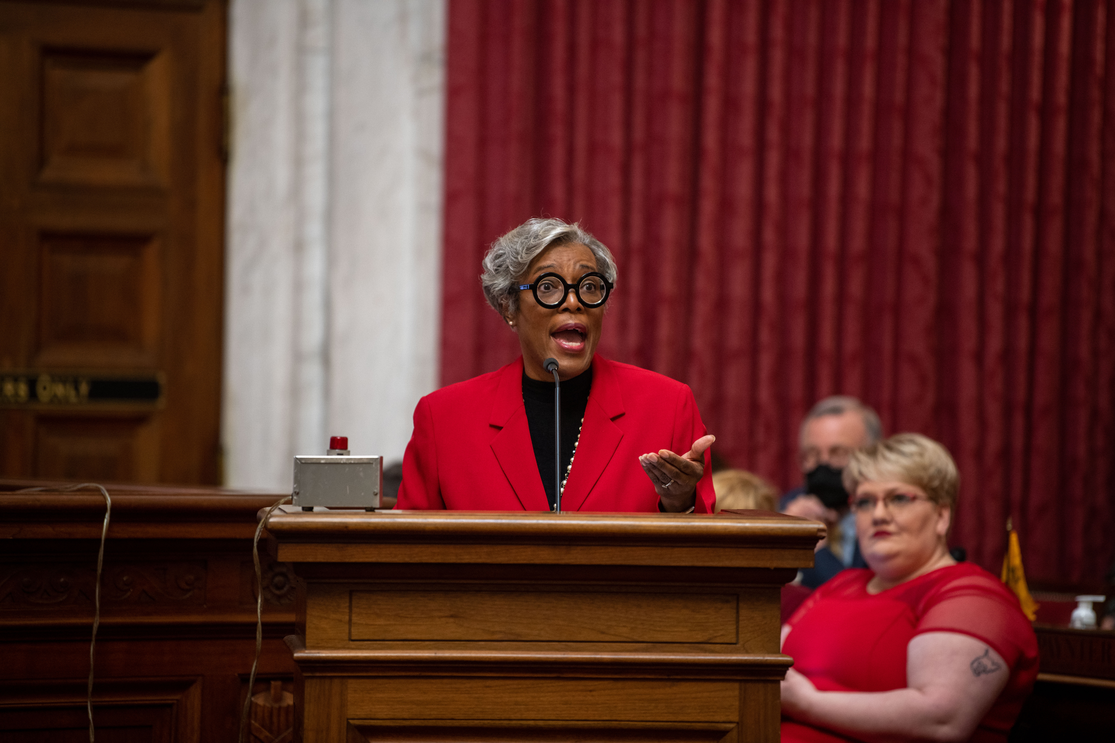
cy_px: 372
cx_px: 558
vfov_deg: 6.9
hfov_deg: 10.3
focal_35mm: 200
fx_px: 6194
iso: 800
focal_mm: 200
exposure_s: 1/100
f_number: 2.8
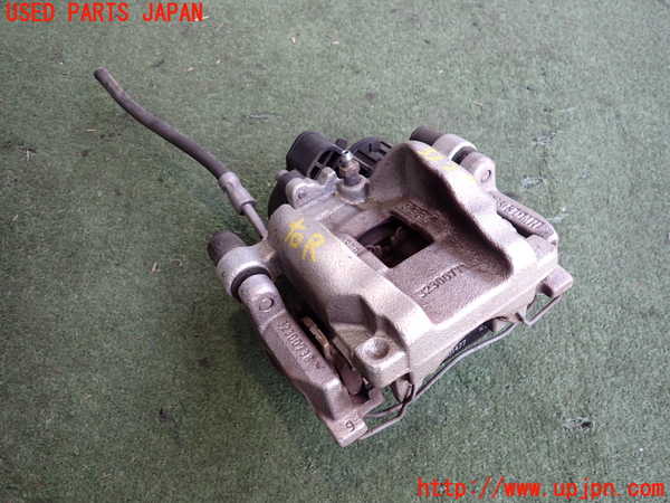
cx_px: 335
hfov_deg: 69.4
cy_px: 252
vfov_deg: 54.9
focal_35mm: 25
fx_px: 484
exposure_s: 1/100
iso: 200
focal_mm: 4.5
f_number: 2
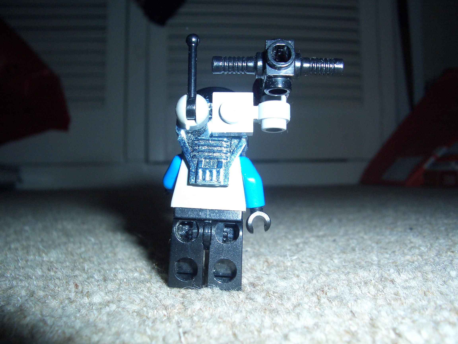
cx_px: 229
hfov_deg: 52.6
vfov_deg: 40.7
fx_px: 463
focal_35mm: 35
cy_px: 172
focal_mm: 5.8
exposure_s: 1/60
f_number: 4.3
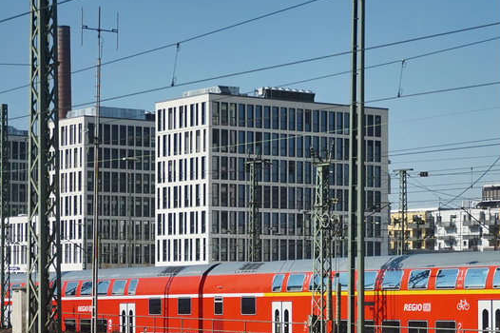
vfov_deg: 12.8
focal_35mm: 106
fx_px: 1473
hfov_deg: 19.3
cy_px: 276
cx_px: 288
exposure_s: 1/2000
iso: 400
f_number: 5
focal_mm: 31
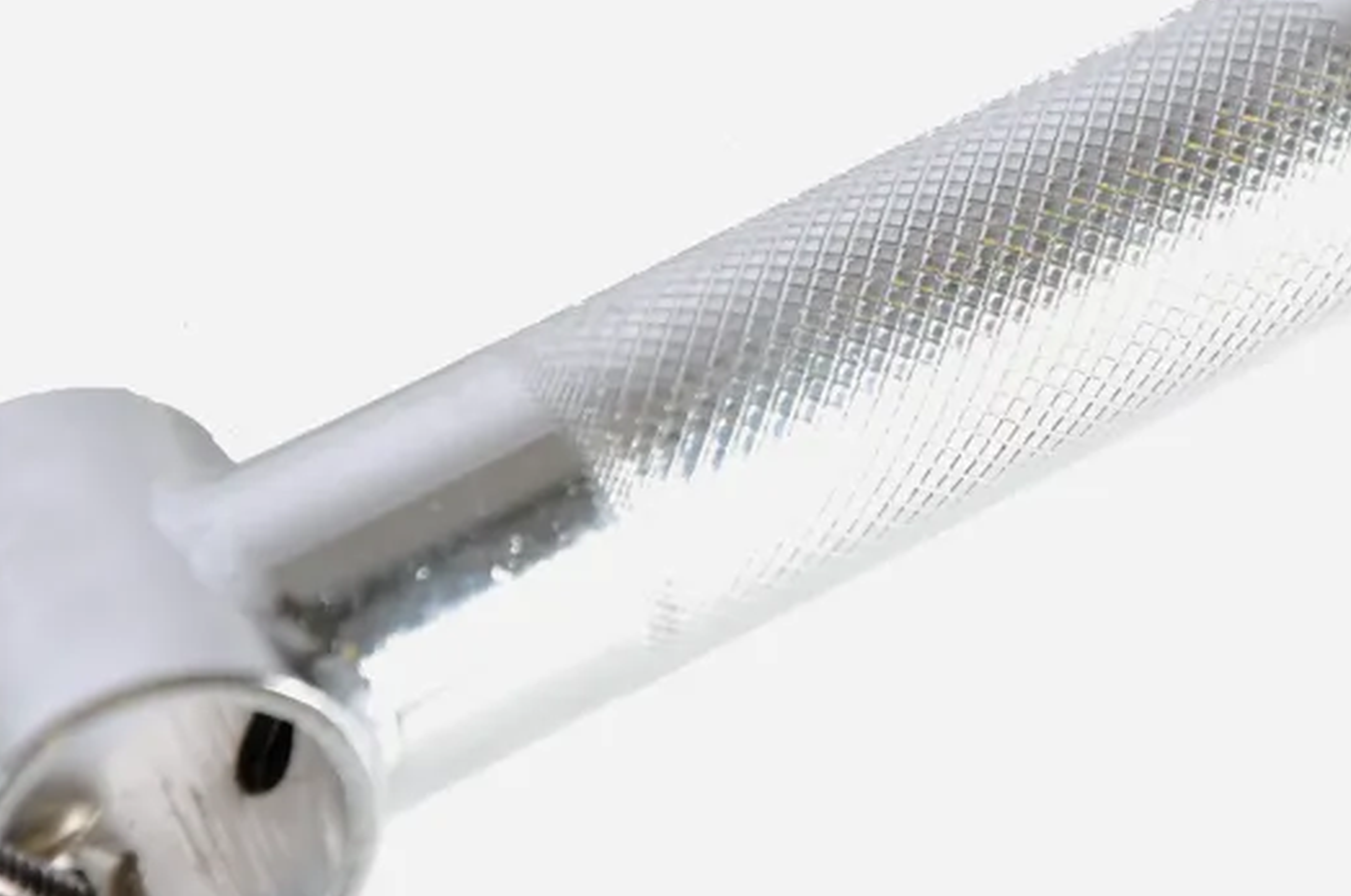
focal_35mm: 241
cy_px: 234
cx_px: 984
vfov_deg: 5.7
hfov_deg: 8.6
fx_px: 9021
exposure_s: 1/20
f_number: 7.1
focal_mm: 105
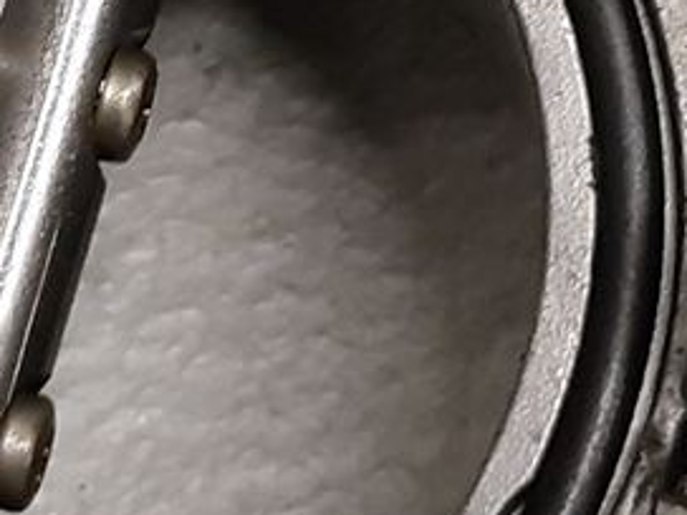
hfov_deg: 10.1
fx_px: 3890
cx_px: 242
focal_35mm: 196
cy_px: -93
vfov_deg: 7.5
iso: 160
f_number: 1.7
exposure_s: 1/50
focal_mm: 3.93
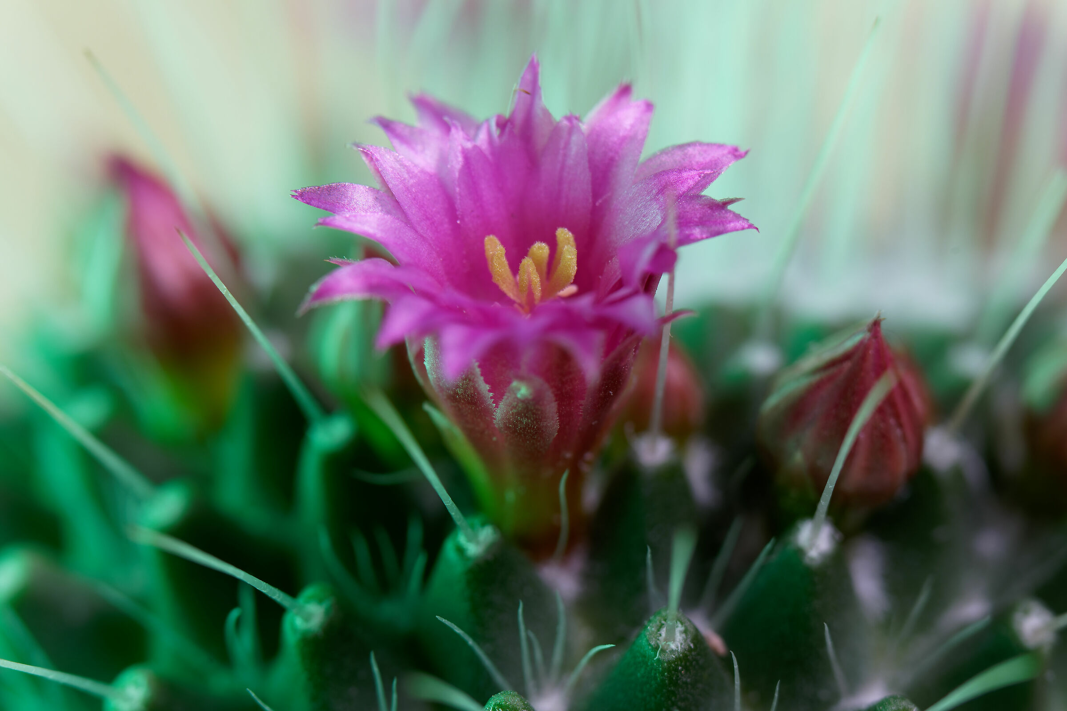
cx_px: 534
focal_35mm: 400
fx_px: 11855
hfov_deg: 5.2
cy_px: 356
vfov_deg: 3.4
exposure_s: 1/30
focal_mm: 400
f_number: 8
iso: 800
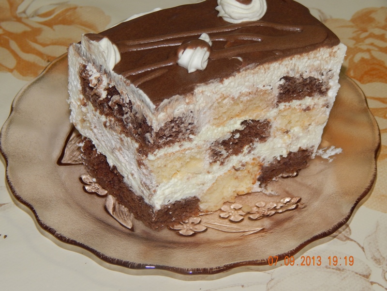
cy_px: 146
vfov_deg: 11.2
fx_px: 1476
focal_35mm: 132
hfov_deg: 14.9
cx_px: 194
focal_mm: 23.4
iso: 200
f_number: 4.8
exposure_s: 1/30
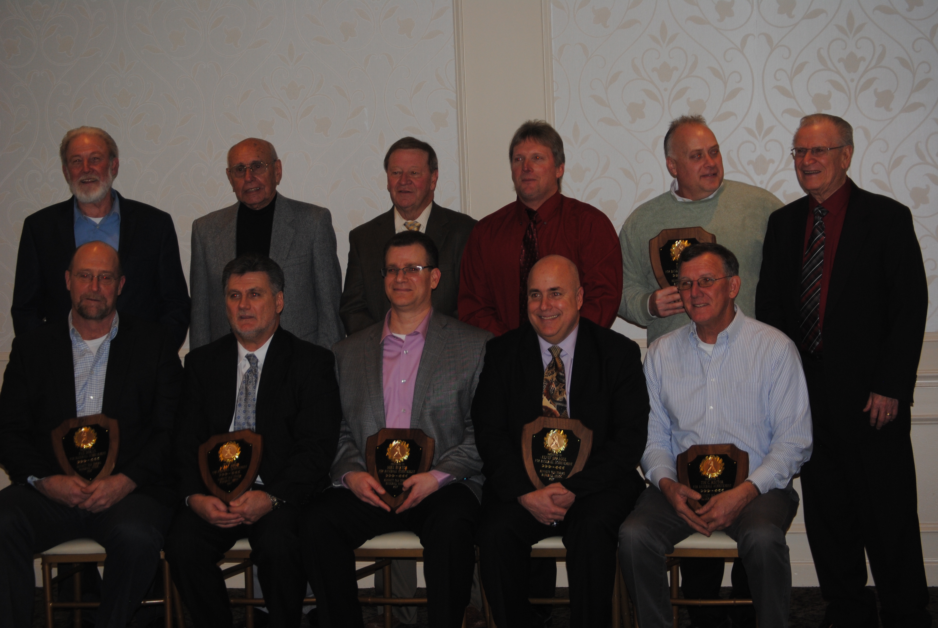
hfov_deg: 24.6
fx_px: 2152
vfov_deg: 16.6
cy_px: 314
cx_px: 469
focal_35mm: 82
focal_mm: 55
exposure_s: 1/60
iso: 200
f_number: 4
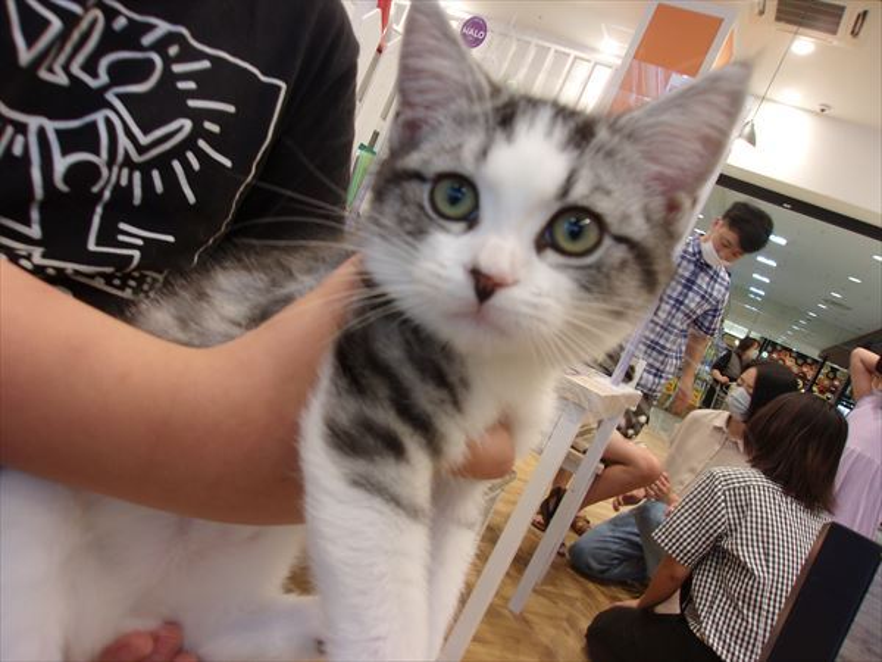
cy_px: 331
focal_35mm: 27
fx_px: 688
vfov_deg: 51.4
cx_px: 441
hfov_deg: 65.3
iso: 93
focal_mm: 4.9
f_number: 3
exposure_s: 1/34
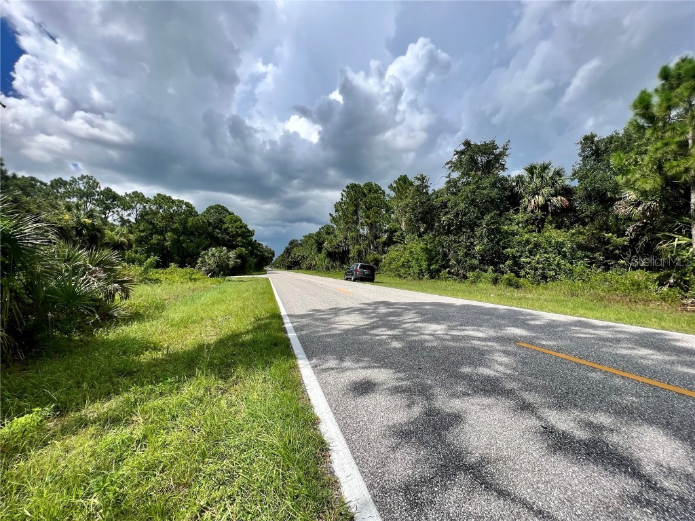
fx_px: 261
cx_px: 348
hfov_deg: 106.2
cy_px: 260
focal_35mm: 13
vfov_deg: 89.9
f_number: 1.8
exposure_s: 1/2137
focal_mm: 1.57
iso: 32
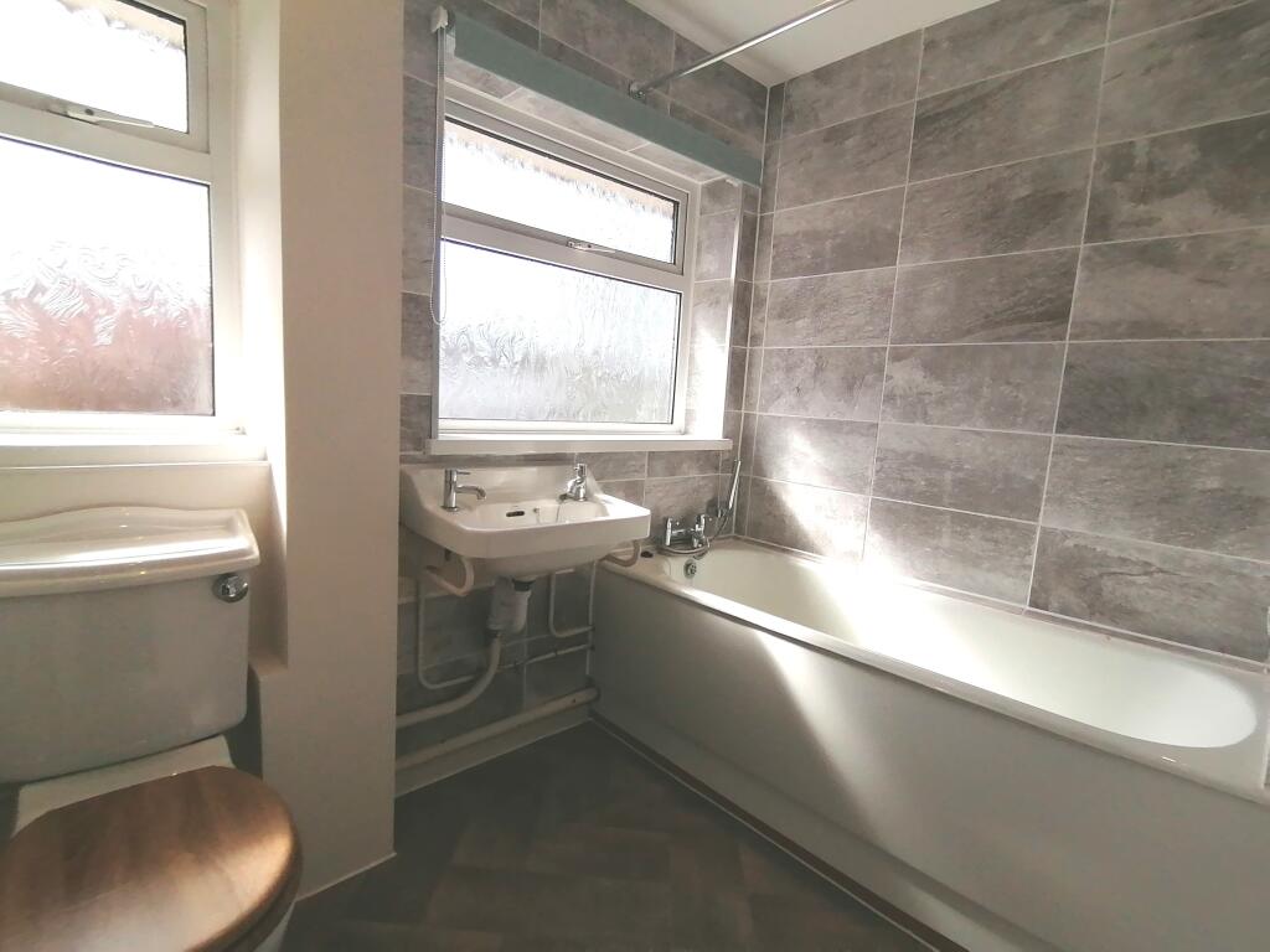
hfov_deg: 91.0
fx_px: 624
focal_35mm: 17
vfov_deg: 74.7
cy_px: 476
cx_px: 635
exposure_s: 1/790
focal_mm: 2.7
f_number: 2.4
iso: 50
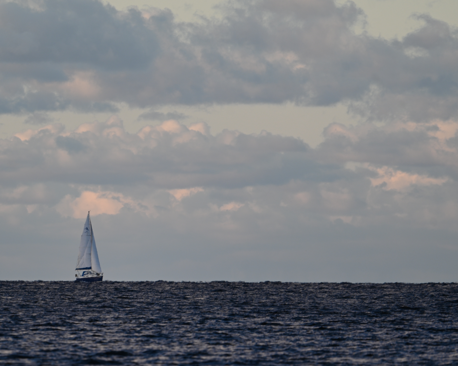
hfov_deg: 2.1
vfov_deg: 1.7
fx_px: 12525
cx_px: 114
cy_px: 280
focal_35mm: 924
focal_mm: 500
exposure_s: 1/160
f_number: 6.7
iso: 100
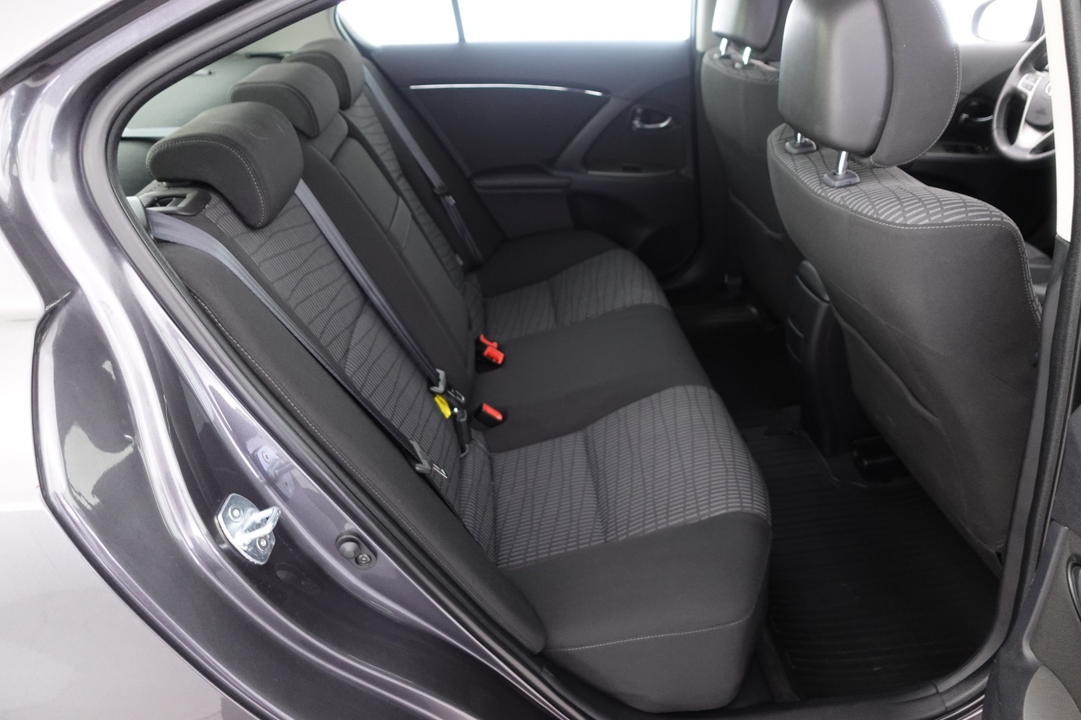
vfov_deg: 53.1
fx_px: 721
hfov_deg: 73.7
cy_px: 360
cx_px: 540
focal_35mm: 24
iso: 800
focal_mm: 9.4
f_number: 1.8
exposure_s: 1/13
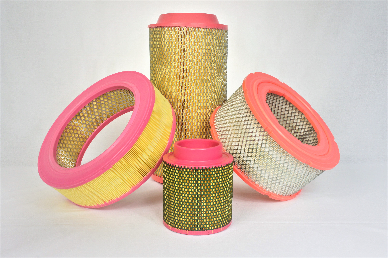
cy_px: 129
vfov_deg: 34.2
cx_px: 194
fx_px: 420
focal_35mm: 39
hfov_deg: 49.6
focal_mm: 26
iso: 200
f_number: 9
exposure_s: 1/15
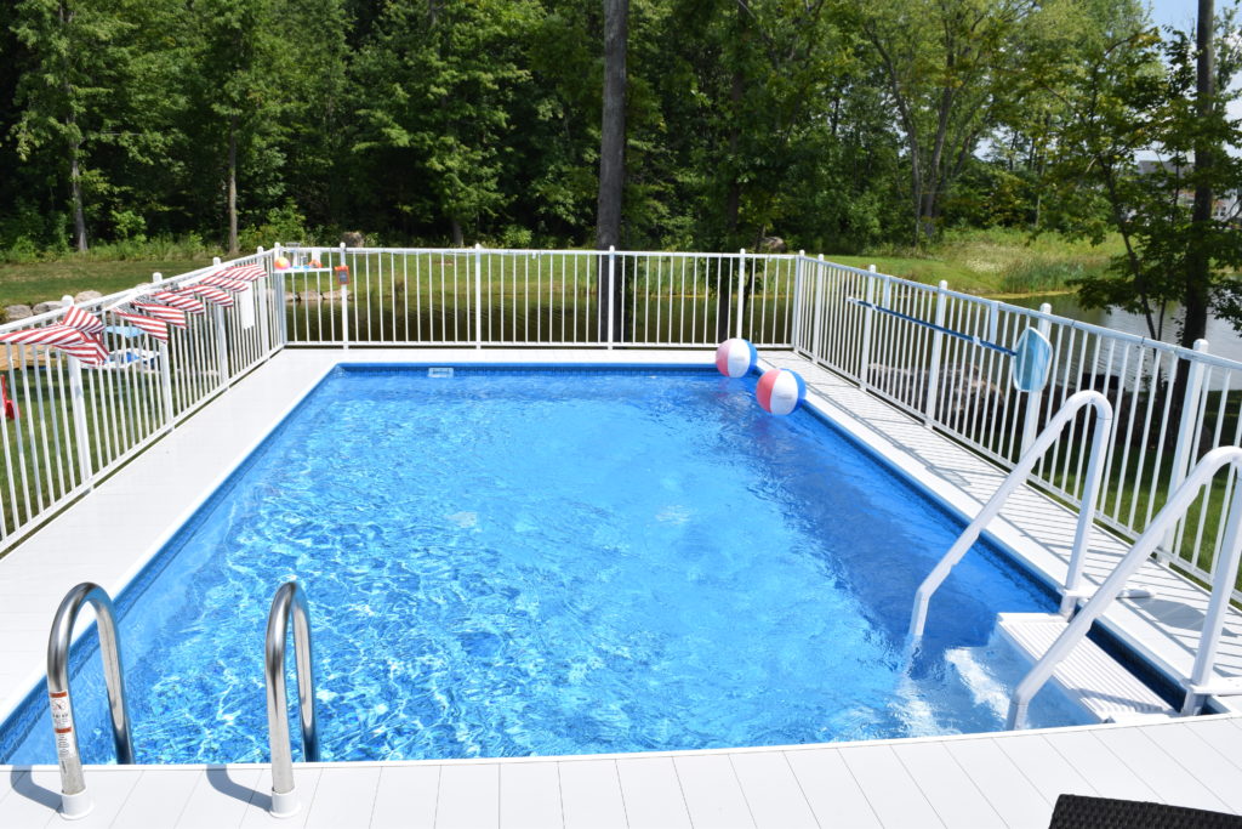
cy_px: 414
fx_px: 932
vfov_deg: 47.9
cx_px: 621
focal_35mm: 27
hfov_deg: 67.4
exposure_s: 1/200
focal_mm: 18
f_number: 10
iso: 100
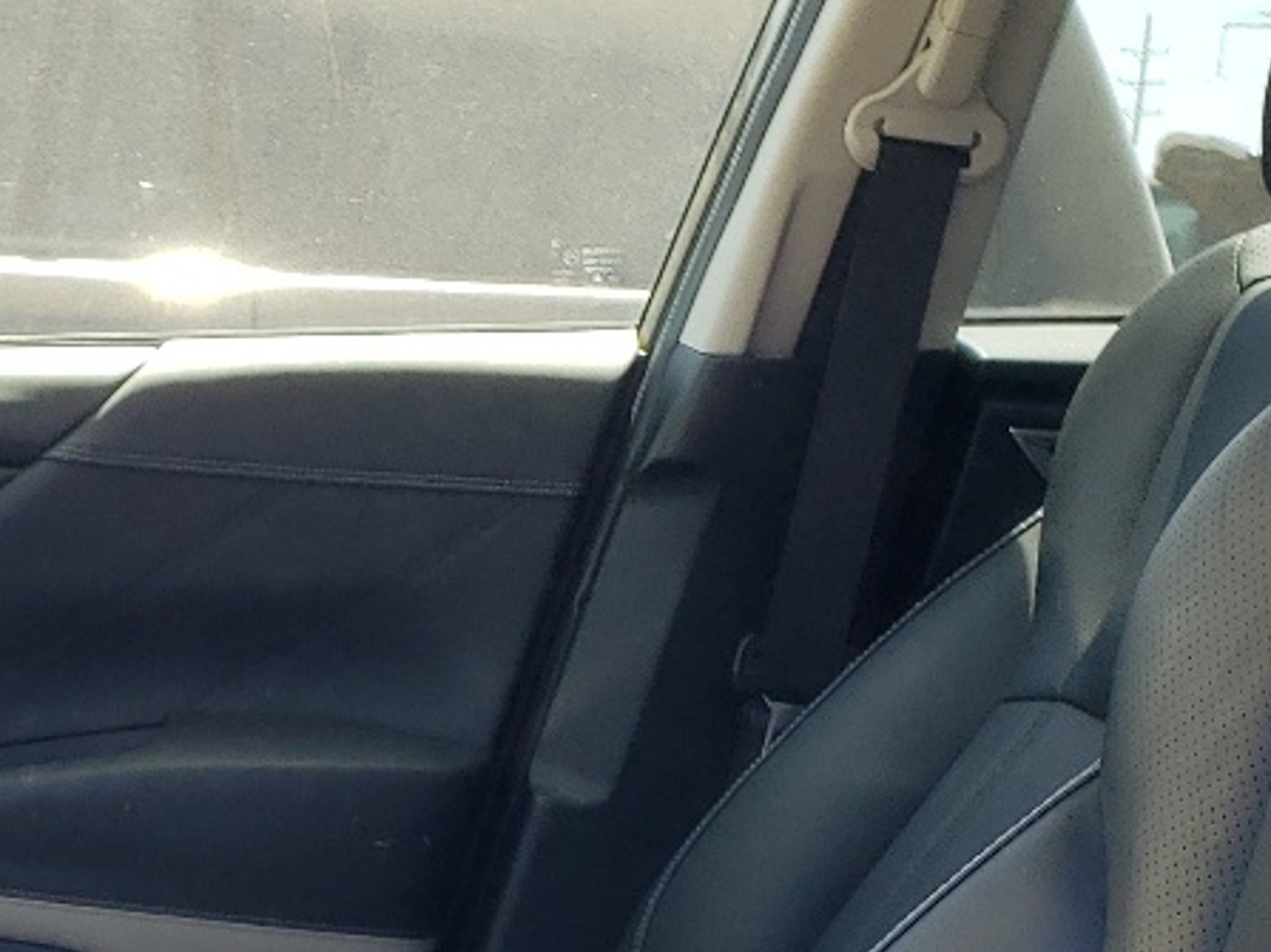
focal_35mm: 93
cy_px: 1387
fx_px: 3414
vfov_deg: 14.9
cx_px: -191
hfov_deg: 20.0
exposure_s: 1/278
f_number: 1.5
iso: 50
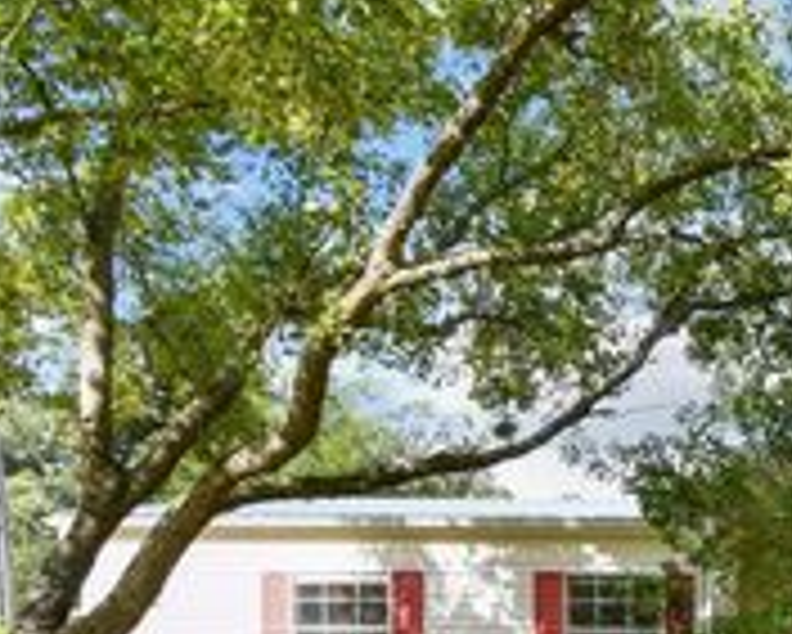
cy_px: 713
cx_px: 963
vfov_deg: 32.4
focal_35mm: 40
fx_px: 938
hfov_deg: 35.4
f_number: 7.1
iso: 100
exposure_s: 1/80
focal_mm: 10
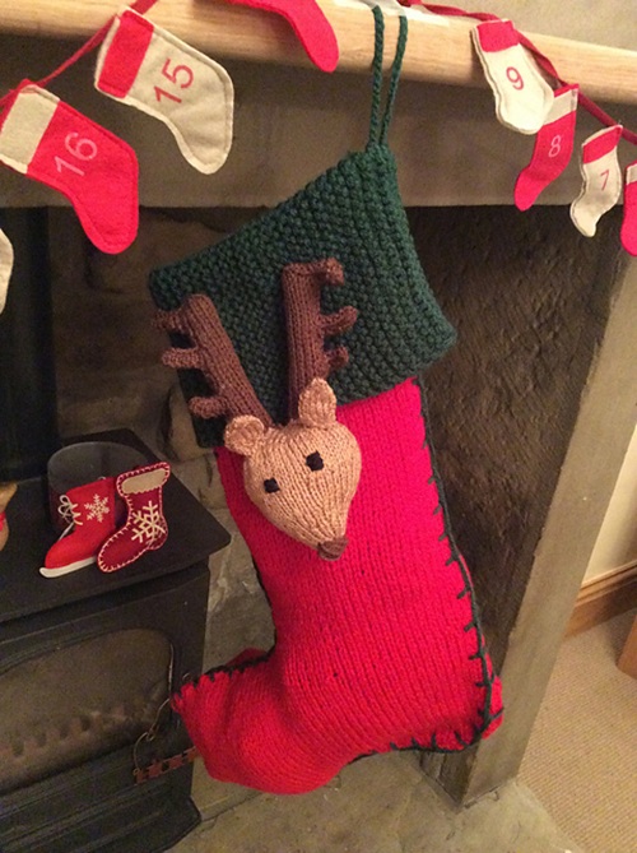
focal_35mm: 33
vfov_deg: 55.4
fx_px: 811
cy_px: 426
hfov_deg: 42.9
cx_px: 318
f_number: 2.4
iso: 500
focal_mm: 3.3
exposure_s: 1/17
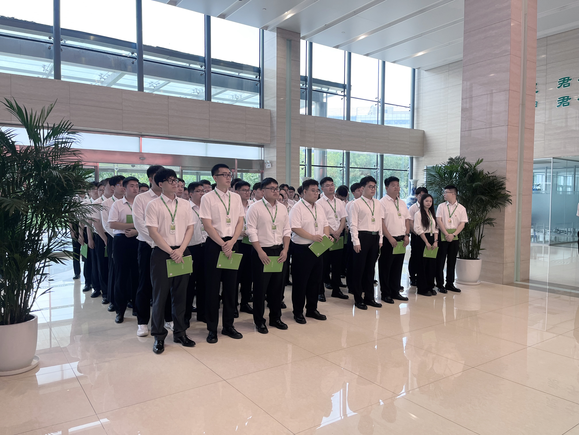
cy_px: 218
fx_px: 435
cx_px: 290
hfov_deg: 67.3
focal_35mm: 26
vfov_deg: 53.1
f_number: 1.6
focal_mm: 5.1
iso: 100
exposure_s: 1/120
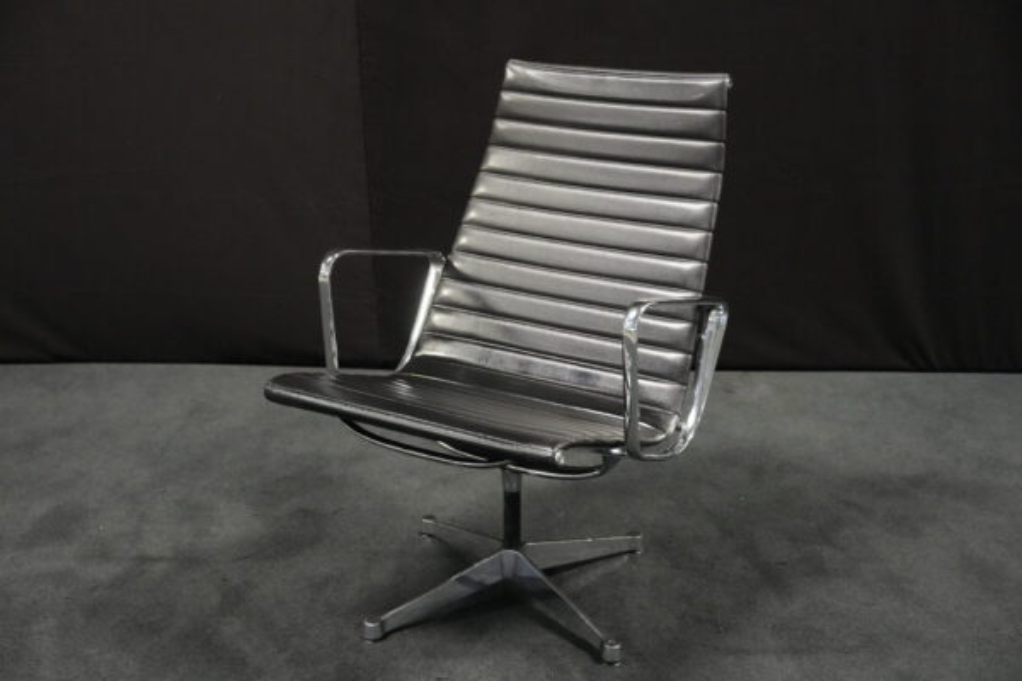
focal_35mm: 46
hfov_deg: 42.7
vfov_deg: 29.2
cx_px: 511
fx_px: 1306
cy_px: 340
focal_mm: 46
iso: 12800
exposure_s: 1/50
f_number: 4
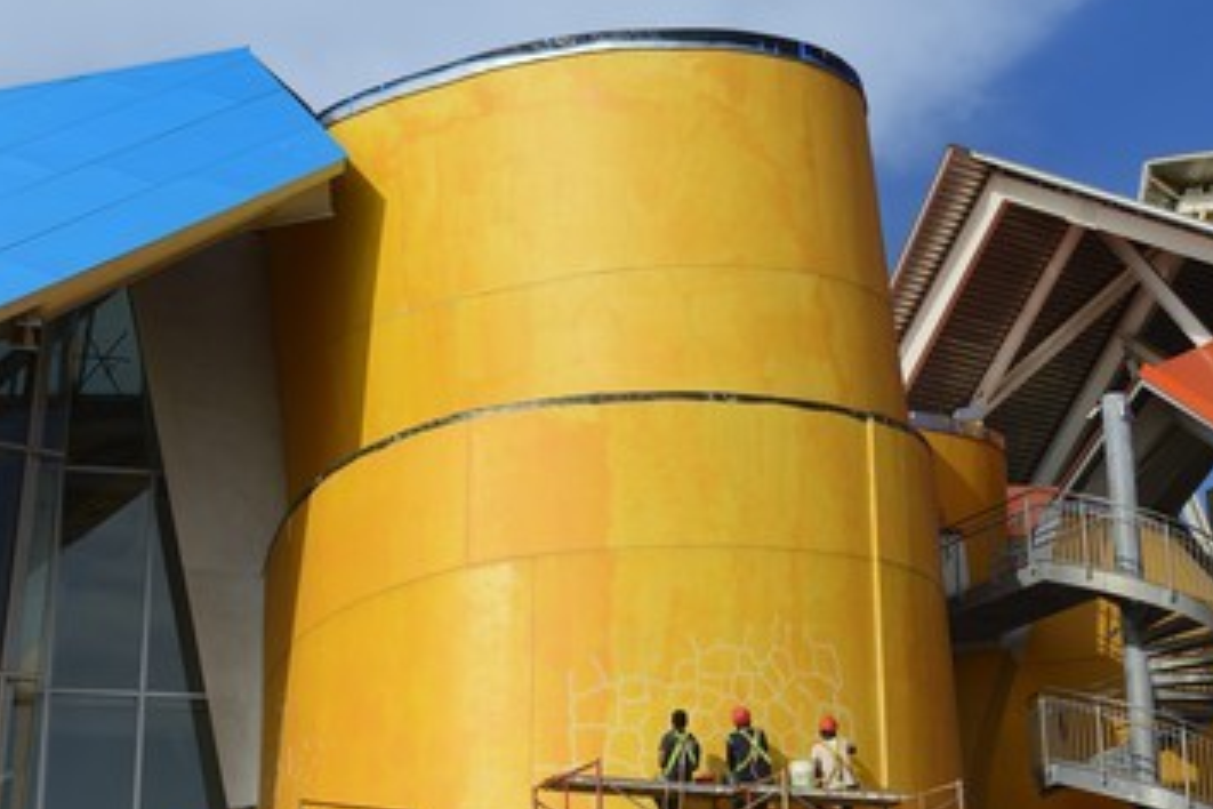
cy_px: 404
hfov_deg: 24.5
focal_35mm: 83
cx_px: 661
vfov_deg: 16.5
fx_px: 2796
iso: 200
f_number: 14
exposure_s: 1/320
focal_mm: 70
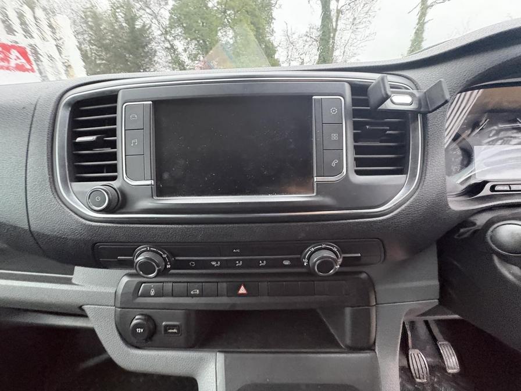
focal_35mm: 14
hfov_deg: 102.1
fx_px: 211
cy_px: 196
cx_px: 260
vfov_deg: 85.7
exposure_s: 1/40
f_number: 2.2
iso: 1000
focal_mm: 2.22
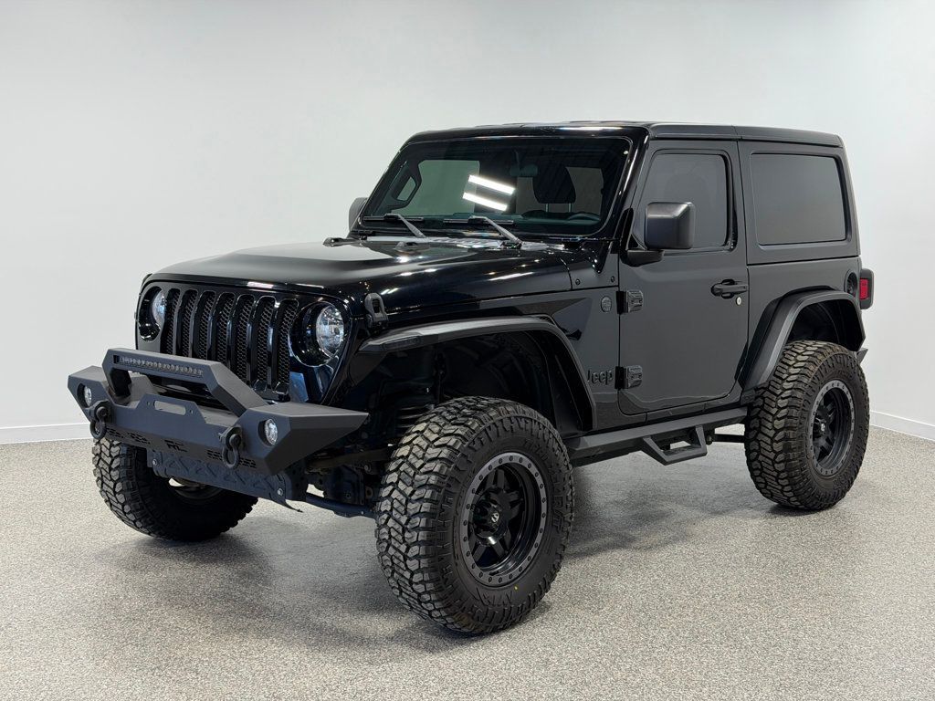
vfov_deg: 30.3
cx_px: 468
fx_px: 1297
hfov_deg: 39.7
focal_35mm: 48
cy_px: 350
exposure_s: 1/120
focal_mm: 6.76
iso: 50
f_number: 1.78
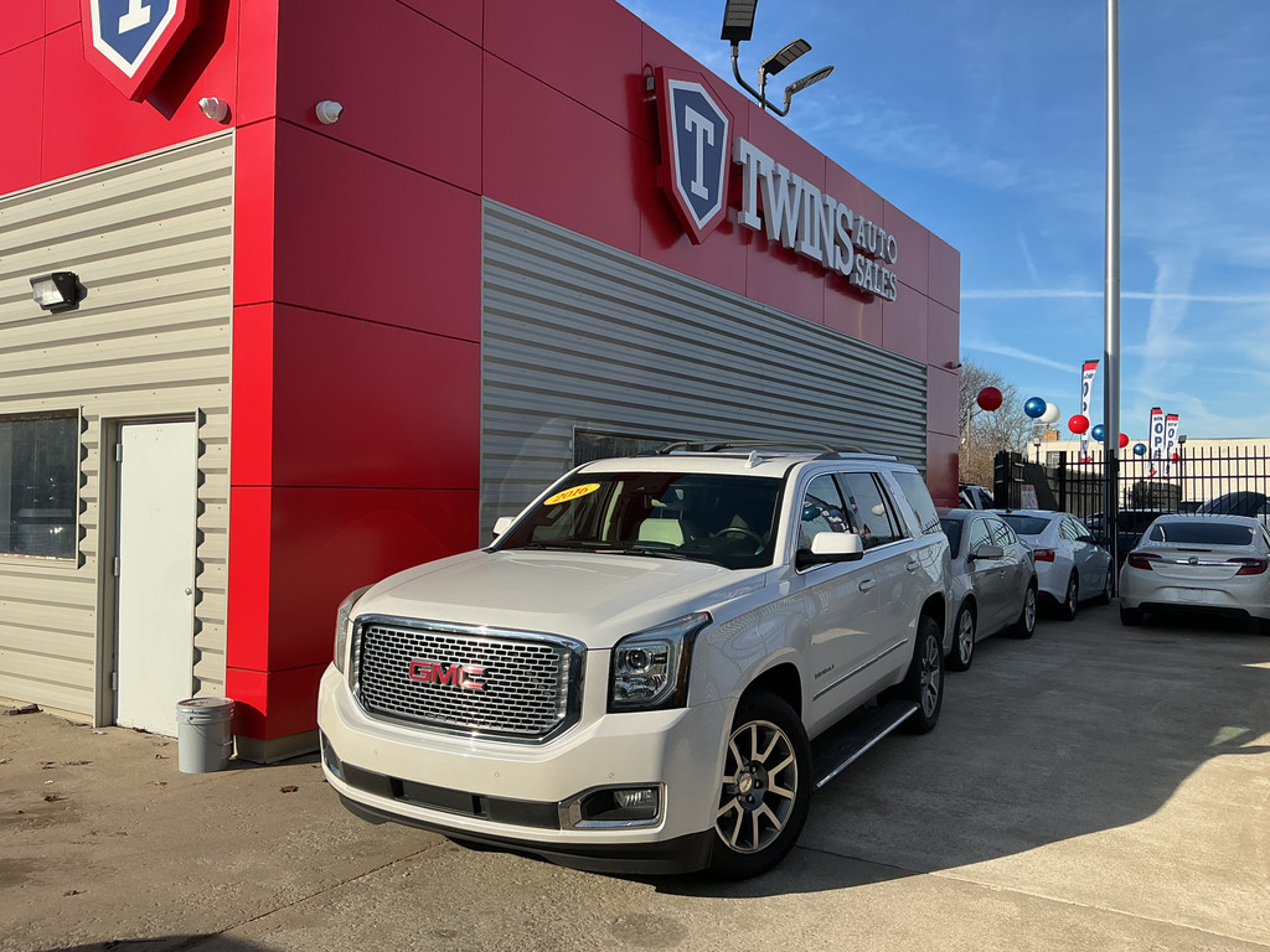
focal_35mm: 29
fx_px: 1064
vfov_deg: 48.2
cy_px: 476
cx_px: 635
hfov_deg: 61.7
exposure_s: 1/1626
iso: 25
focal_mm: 3
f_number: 1.8
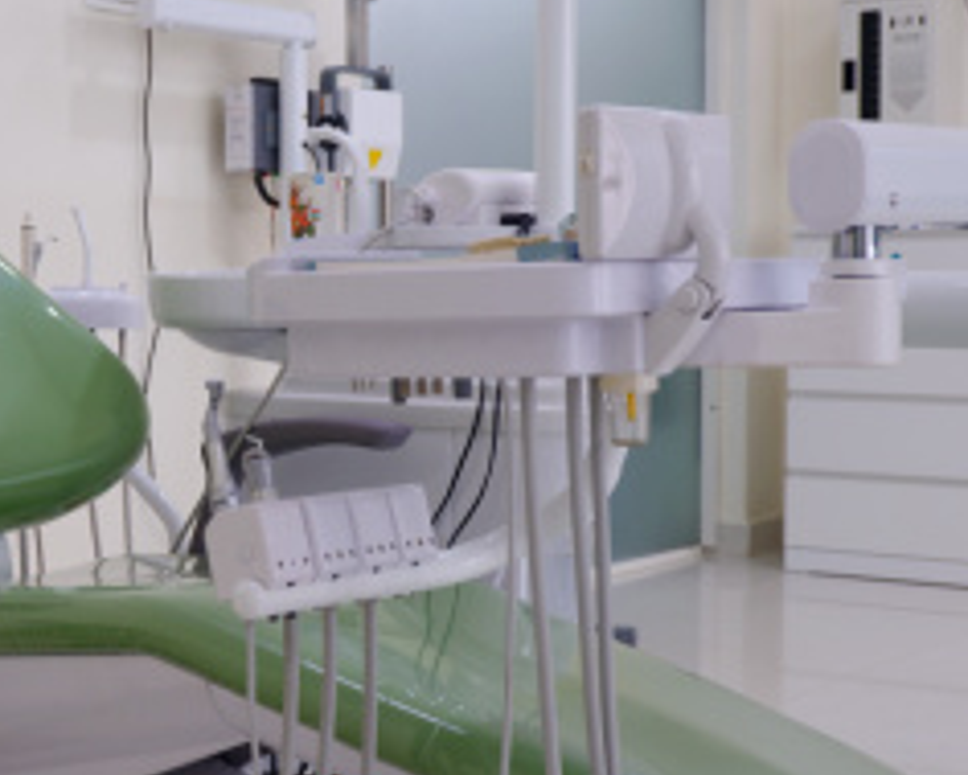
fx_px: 2006
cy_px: 416
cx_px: 250
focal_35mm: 70
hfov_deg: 26.8
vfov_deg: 21.9
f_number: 4.5
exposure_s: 1/45
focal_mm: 29.6
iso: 320
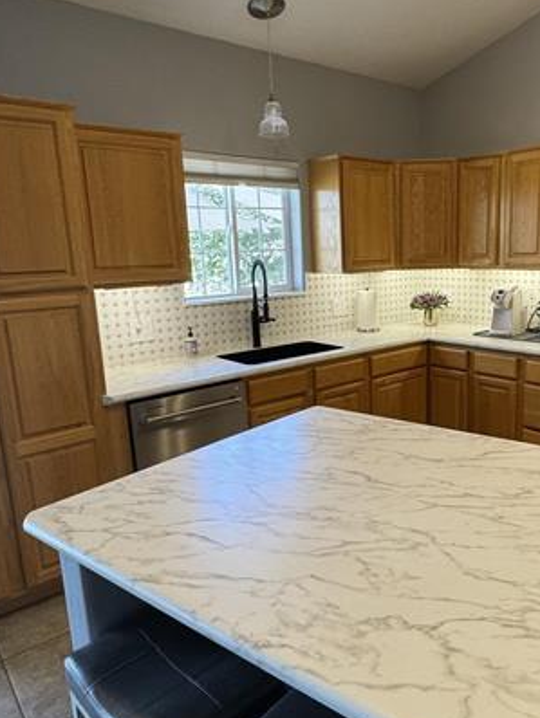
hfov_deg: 50.6
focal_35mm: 27
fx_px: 561
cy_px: 366
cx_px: 354
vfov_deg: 65.3
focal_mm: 2.22
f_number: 2.2
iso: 100
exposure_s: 1/120
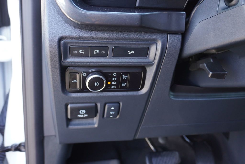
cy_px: 82
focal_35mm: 32
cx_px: 122
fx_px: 214
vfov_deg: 41.8
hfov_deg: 59.5
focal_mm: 21
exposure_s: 1/60
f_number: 4
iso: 400
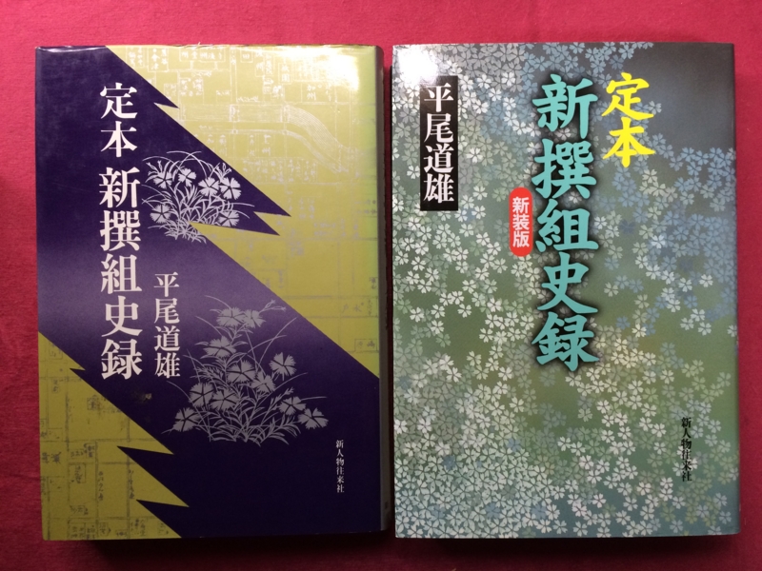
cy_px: 286
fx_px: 638
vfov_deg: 48.2
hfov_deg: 61.7
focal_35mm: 29
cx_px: 381
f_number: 2.2
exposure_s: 1/30
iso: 100
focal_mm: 4.15
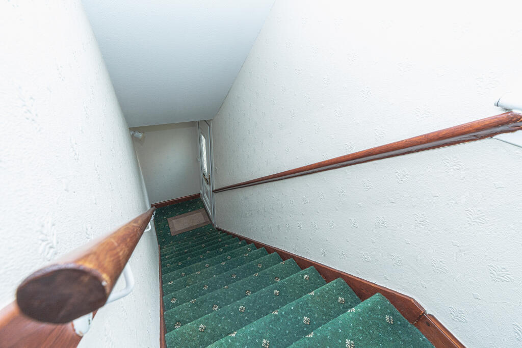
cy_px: 174
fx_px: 232
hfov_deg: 96.7
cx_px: 261
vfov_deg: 73.8
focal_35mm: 16
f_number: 9
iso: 250
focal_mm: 16
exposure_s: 1/60
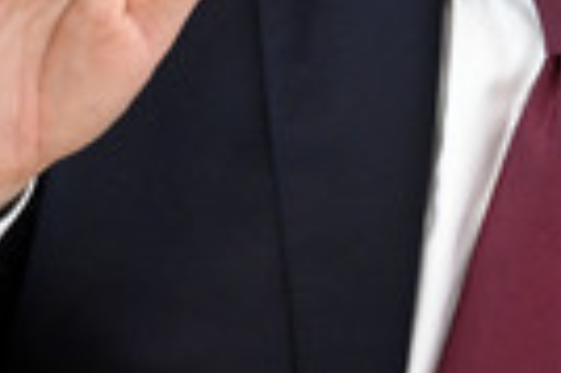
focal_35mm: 405
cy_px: -251
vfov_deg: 3.4
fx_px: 6304
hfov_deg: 5.1
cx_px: 433
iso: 4000
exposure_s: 1/1250
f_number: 4
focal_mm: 120
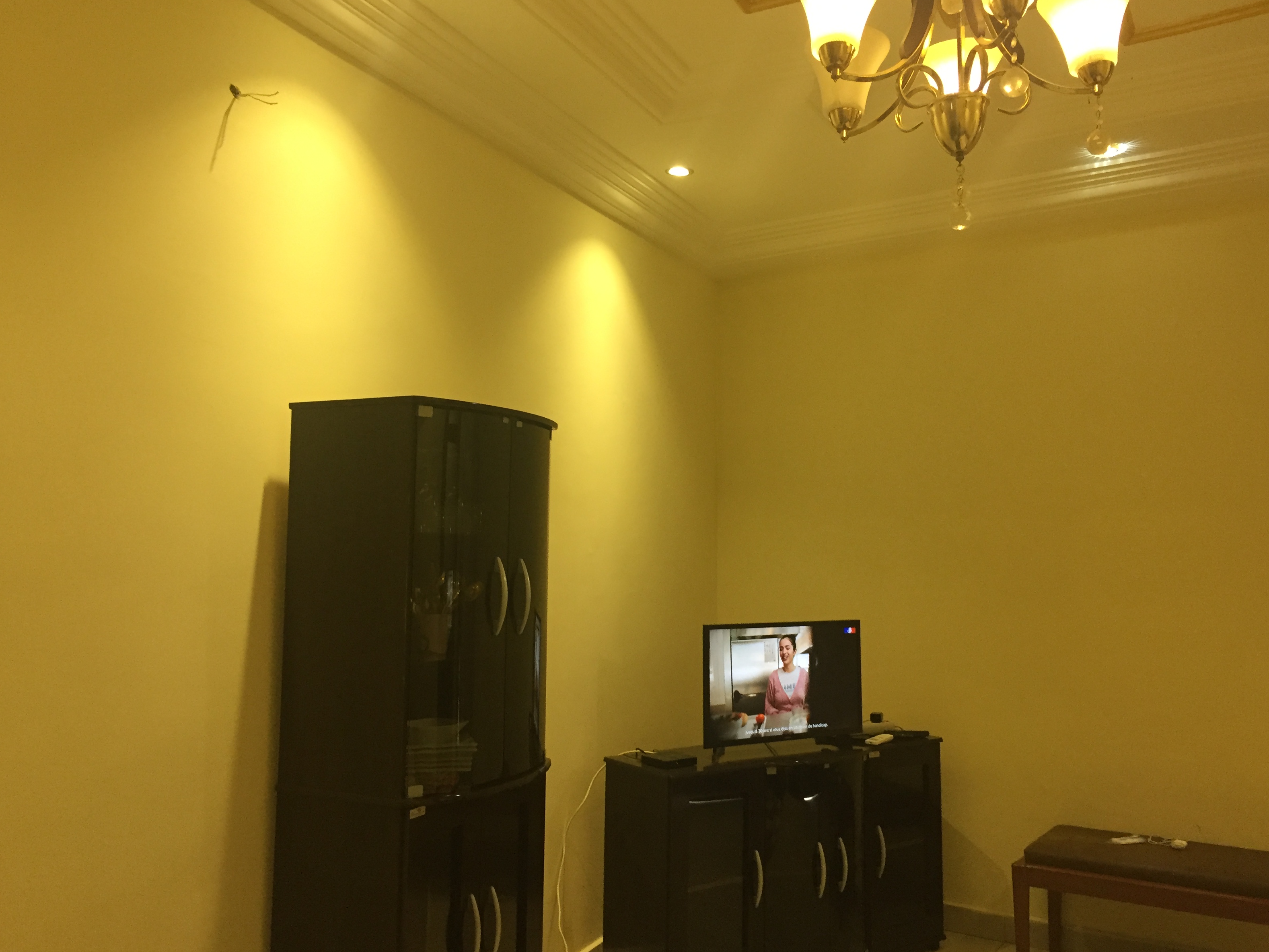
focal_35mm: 30
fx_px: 1100
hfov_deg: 60.0
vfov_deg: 46.8
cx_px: 652
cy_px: 474
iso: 200
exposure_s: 1/33
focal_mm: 4.15
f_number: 2.2
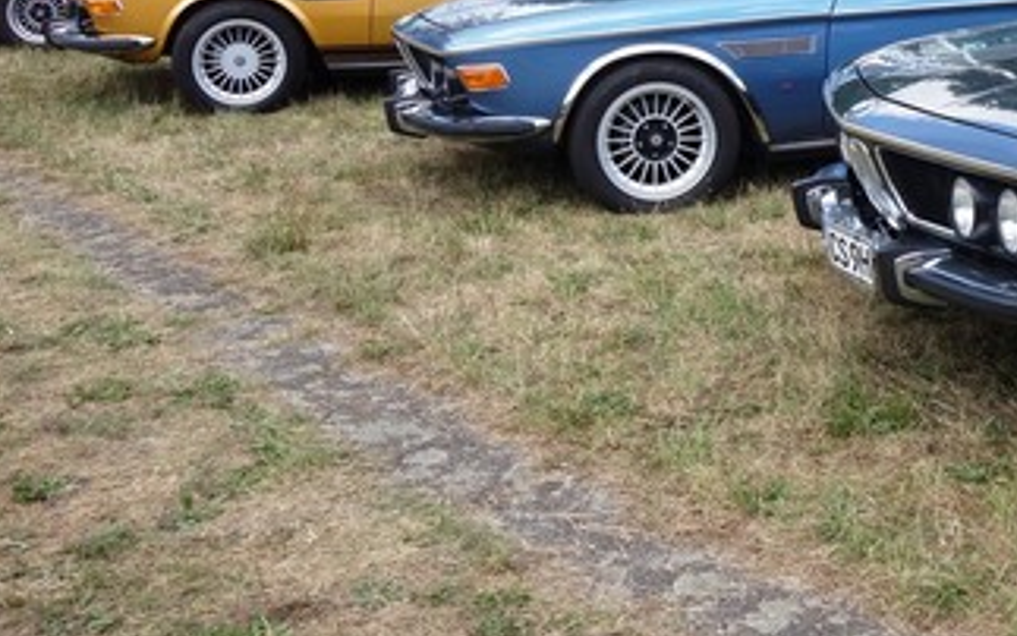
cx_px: 885
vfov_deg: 23.6
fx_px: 1469
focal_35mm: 53
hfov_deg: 36.2
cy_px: 25
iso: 160
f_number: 5.6
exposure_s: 1/250
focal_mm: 10.4
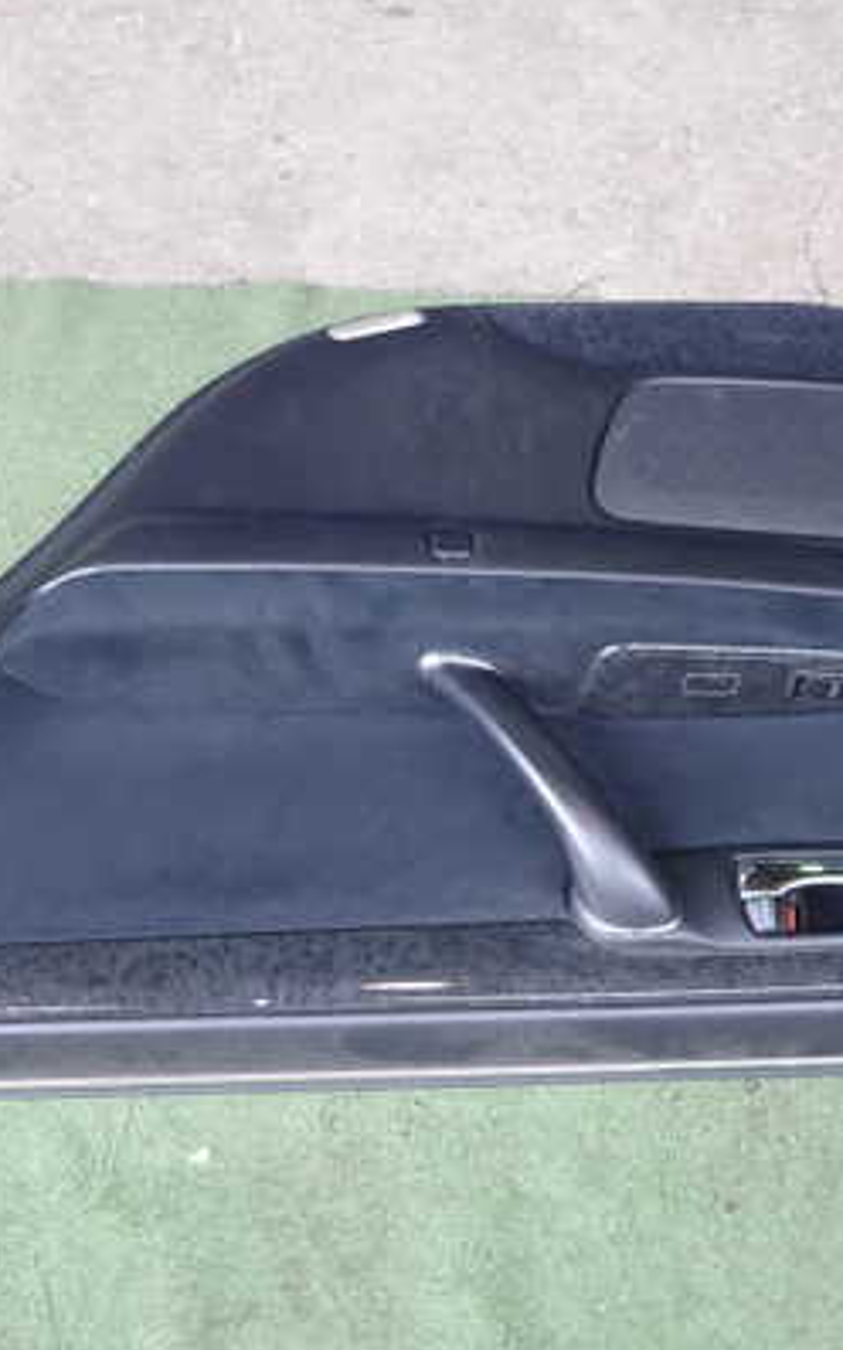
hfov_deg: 31.8
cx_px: 292
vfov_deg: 49.2
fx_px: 1471
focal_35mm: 40
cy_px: 728
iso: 200
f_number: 2
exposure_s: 1/125
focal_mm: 4.5
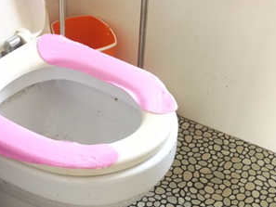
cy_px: 182
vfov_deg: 28.1
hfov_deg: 37.9
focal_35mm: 50
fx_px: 399
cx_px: 99
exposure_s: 1/33.3
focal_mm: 3.95
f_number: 2.2
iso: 200
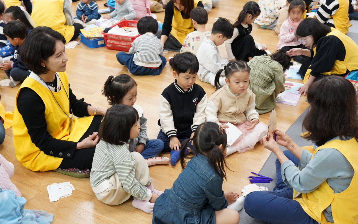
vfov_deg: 31.2
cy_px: 108
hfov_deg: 48.2
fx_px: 400
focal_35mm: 41
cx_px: 180
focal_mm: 40
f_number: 5.6
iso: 2500
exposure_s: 1/60
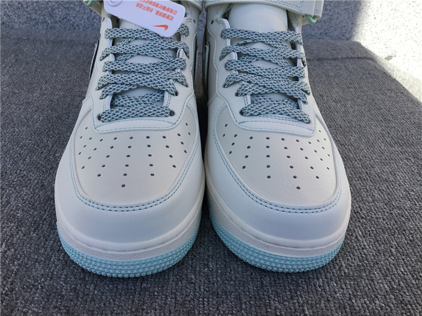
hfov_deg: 58.4
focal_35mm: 31
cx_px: 211
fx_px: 378
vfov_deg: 45.4
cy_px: 158
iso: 25
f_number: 2.4
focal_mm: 3.3
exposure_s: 1/617
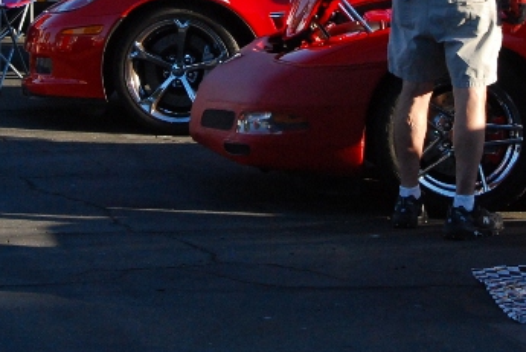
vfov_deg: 7.0
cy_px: -66
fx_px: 2867
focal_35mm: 196
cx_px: 281
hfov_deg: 10.5
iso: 800
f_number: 8
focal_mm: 44
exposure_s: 1/640
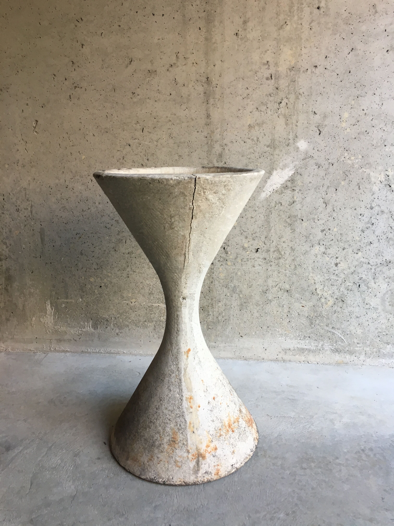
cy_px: 263
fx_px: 440
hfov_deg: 48.2
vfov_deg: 61.7
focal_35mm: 29
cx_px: 197
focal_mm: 4.15
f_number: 2.2
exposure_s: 1/33
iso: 32
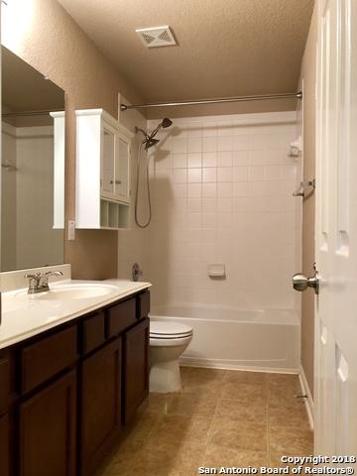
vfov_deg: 63.4
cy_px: 238
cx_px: 178
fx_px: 385
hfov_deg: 49.7
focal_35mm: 28
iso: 64
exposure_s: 1/15
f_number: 1.8
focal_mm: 3.99
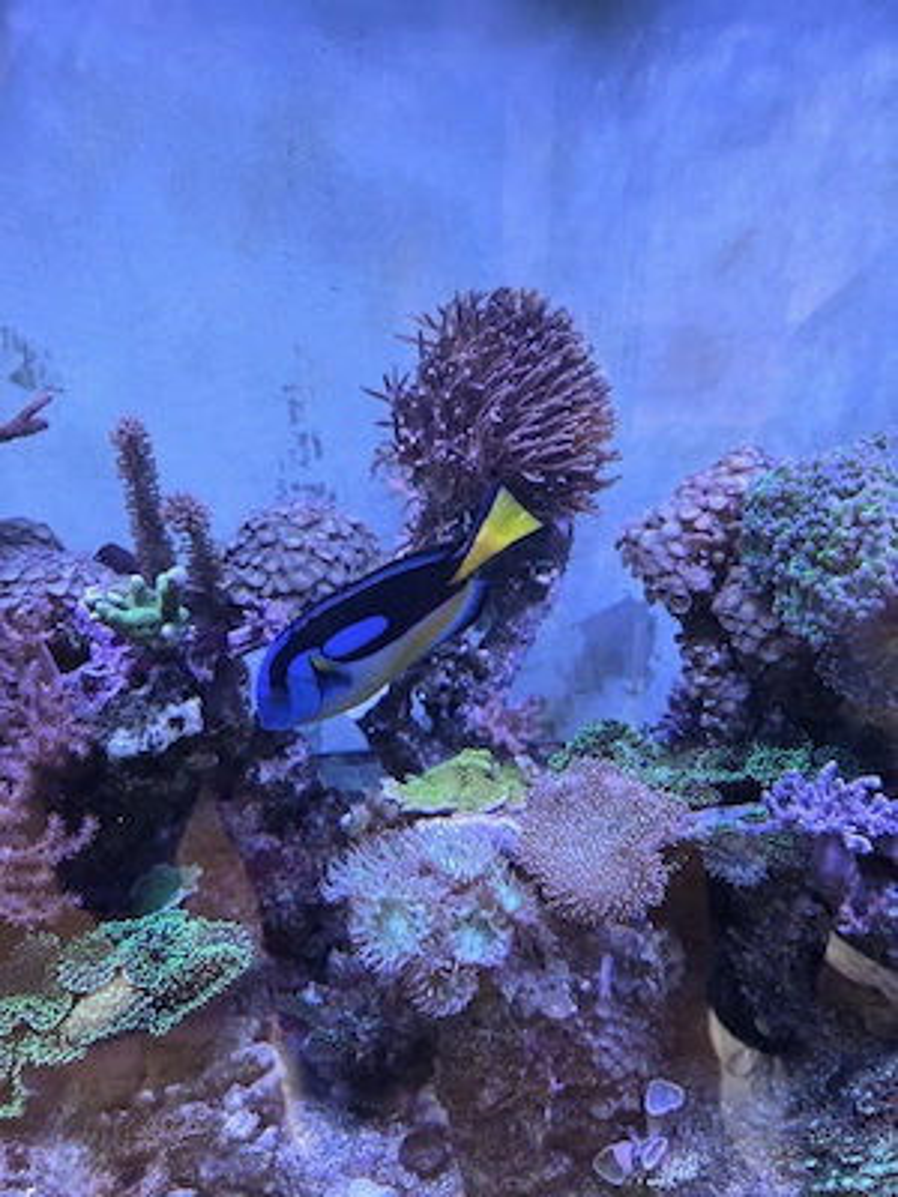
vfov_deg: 73.9
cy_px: 598
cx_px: 449
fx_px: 796
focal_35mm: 23
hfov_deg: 58.9
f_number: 1.8
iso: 125
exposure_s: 1/69.4
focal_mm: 5.4
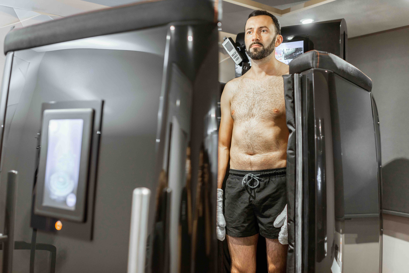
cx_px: 204
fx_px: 398
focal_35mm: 35
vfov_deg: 37.9
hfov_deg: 54.4
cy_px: 136
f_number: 2.2
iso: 500
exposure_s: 1/60
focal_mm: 35
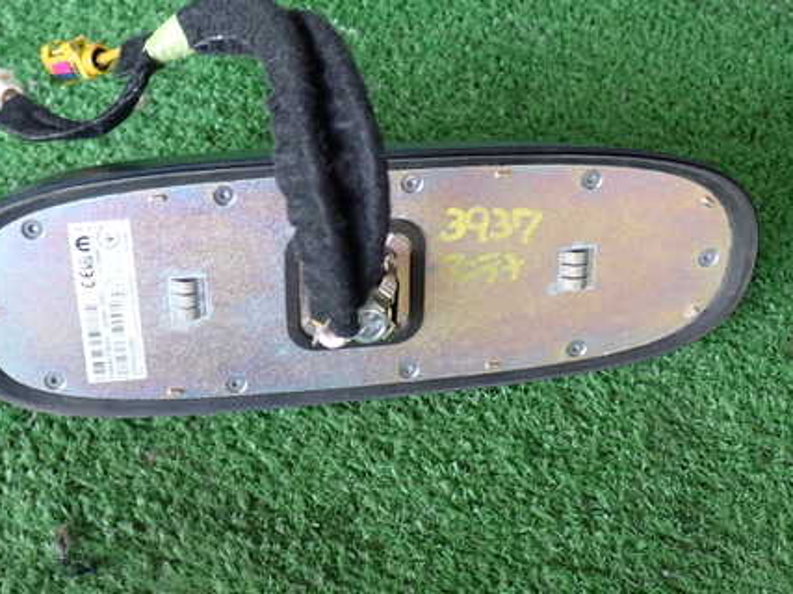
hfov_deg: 41.9
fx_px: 1031
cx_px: 327
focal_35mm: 45
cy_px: 225
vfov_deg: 32.0
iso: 125
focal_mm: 5.79
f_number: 2.4
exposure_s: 1/60
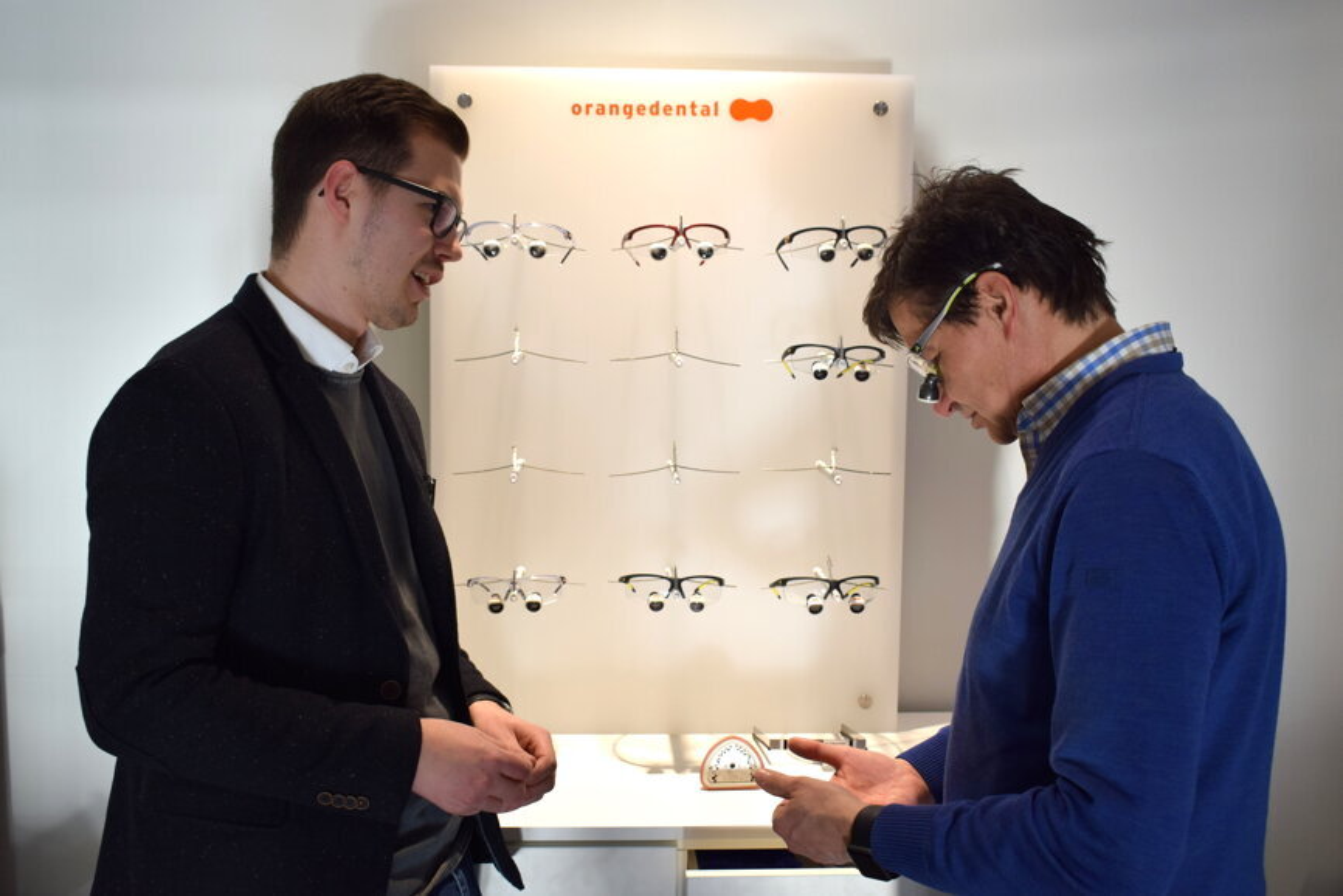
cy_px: 448
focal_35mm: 39
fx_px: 1455
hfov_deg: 49.5
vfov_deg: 34.2
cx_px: 672
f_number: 4.2
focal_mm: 26
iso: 400
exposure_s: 1/80
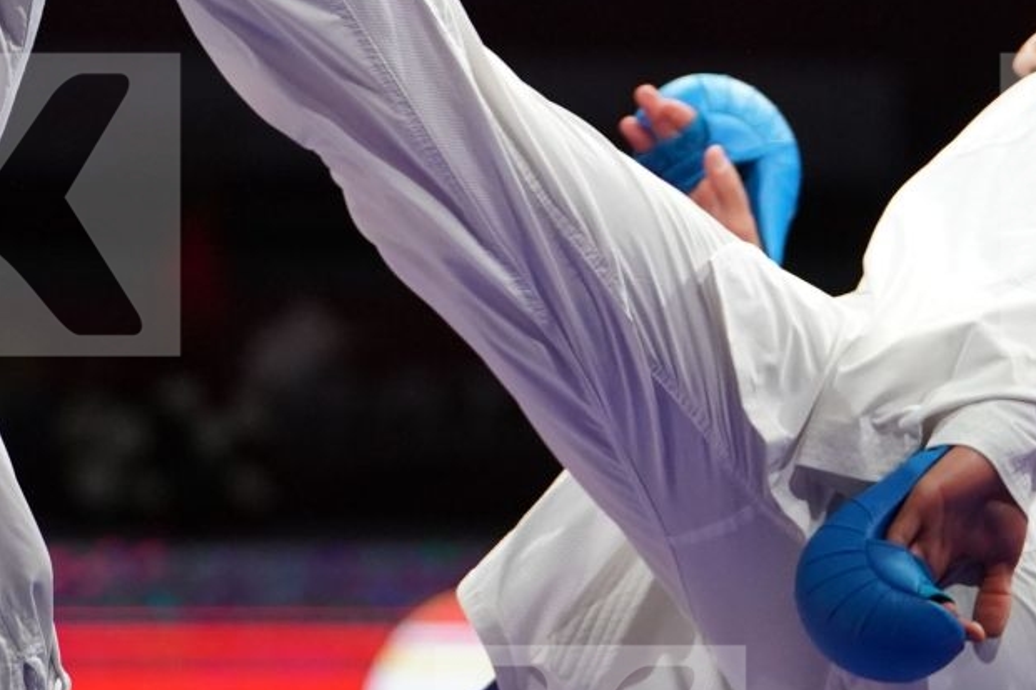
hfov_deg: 4.5
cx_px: 591
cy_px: 205
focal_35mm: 458
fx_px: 13179
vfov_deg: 3.0
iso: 3200
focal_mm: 158
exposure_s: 1/1000
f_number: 2.8
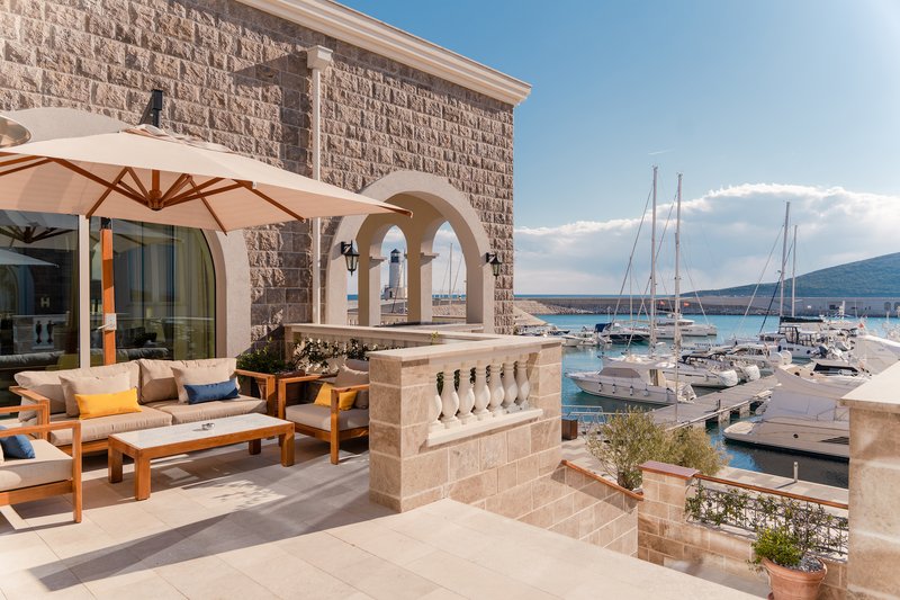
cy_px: 300
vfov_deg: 53.1
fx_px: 600
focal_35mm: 24
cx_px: 450
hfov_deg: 73.8
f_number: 4
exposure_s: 1/2500
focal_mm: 24
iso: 200
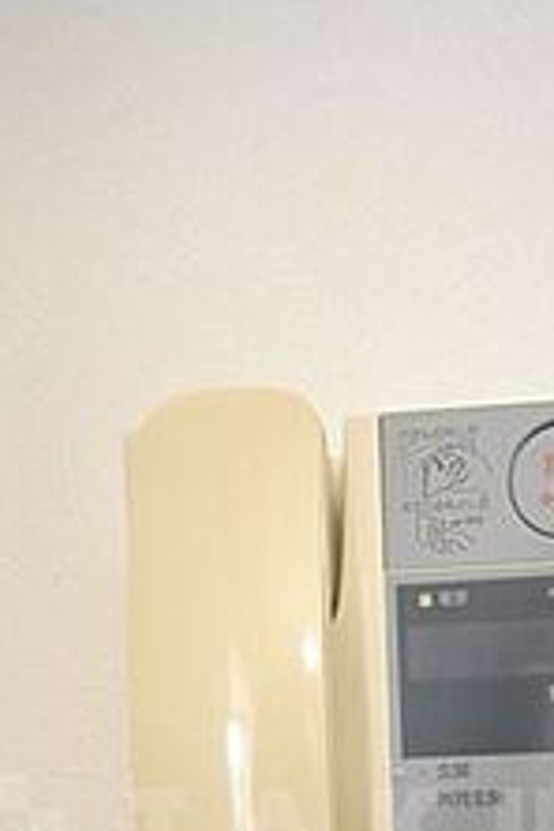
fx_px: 600
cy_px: 827
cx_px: 380
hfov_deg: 48.5
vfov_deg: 54.4
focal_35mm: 26
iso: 800
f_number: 4.5
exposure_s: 1/80
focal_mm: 8
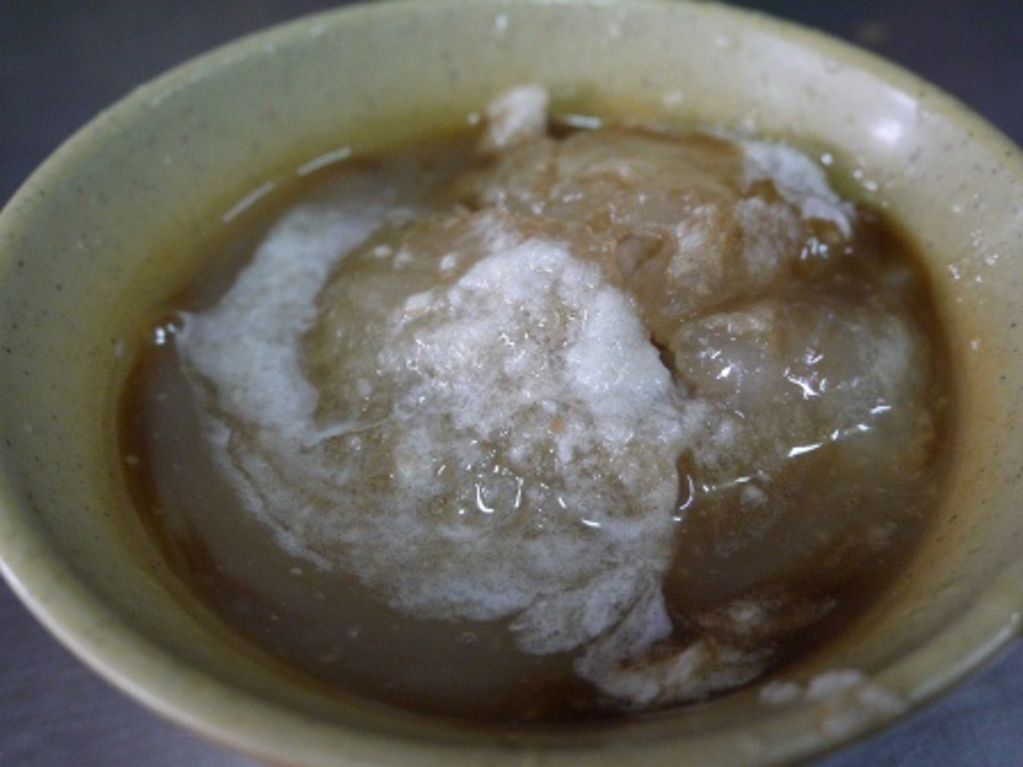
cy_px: 384
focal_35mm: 38
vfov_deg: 37.7
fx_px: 1123
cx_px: 512
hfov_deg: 49.0
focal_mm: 19
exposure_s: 1/50
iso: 1600
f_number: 4.3
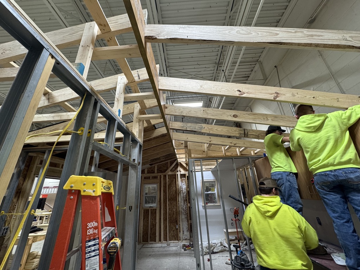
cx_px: 180
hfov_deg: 102.1
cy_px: 135
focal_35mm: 14
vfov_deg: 85.7
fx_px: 146
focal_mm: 2.22
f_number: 2.2
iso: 200
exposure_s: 1/60
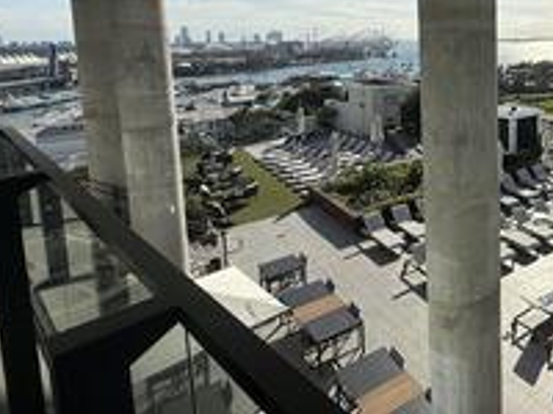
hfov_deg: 53.5
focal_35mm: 28
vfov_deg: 47.0
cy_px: 80
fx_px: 447
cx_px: 520
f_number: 2.2
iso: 50
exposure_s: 1/5618
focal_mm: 2.22
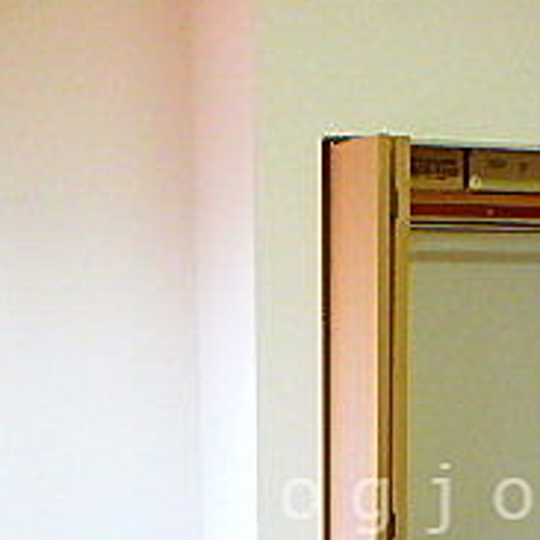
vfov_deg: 25.6
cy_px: 499
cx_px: 416
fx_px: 1147
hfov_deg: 26.1
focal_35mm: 65
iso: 500
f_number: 3.5
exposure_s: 1/30
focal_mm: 3.7
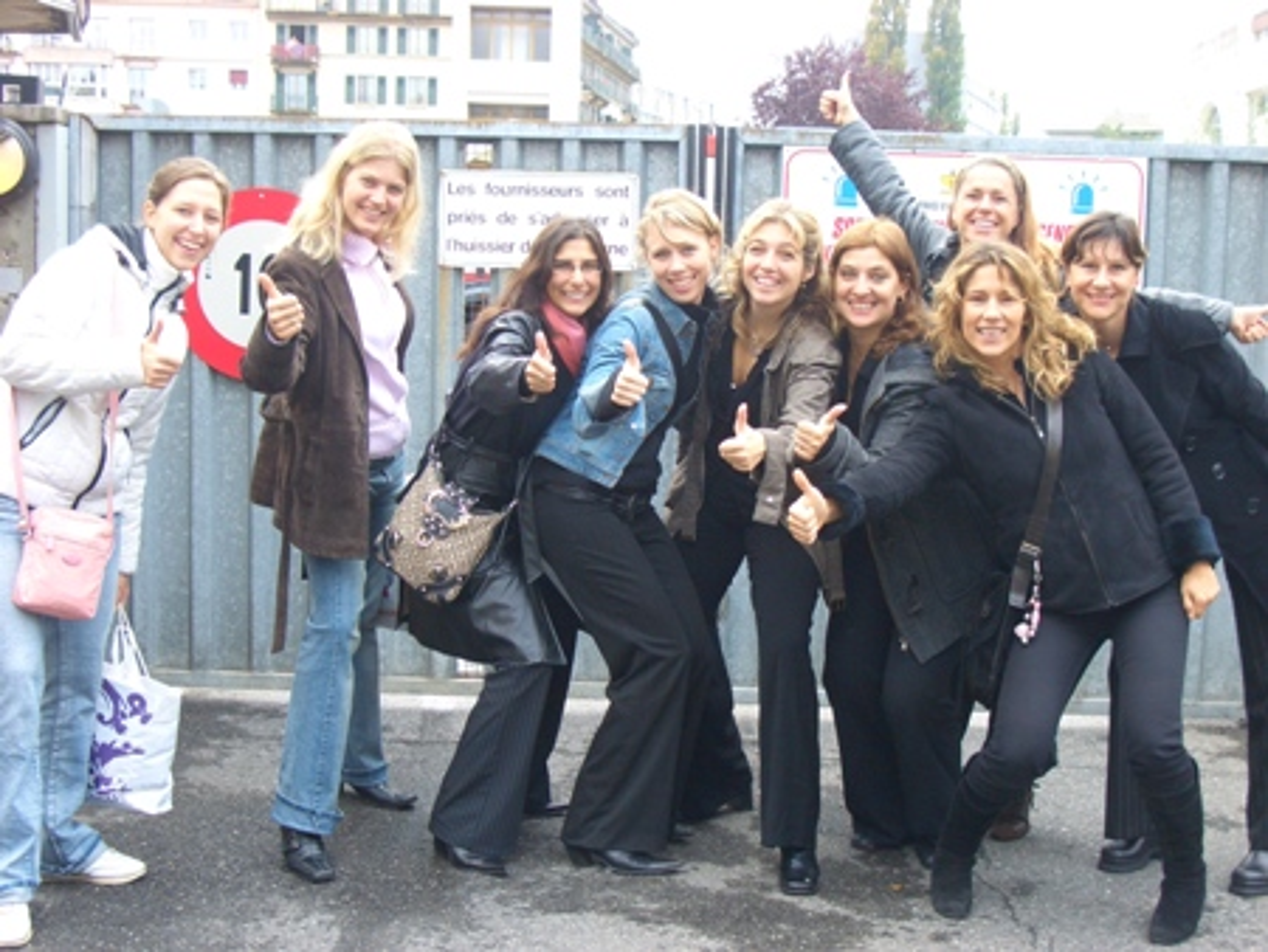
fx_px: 1796
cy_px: 476
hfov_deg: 38.9
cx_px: 634
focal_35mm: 49
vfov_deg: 29.7
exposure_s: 1/125
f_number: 3.1
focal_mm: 8.2
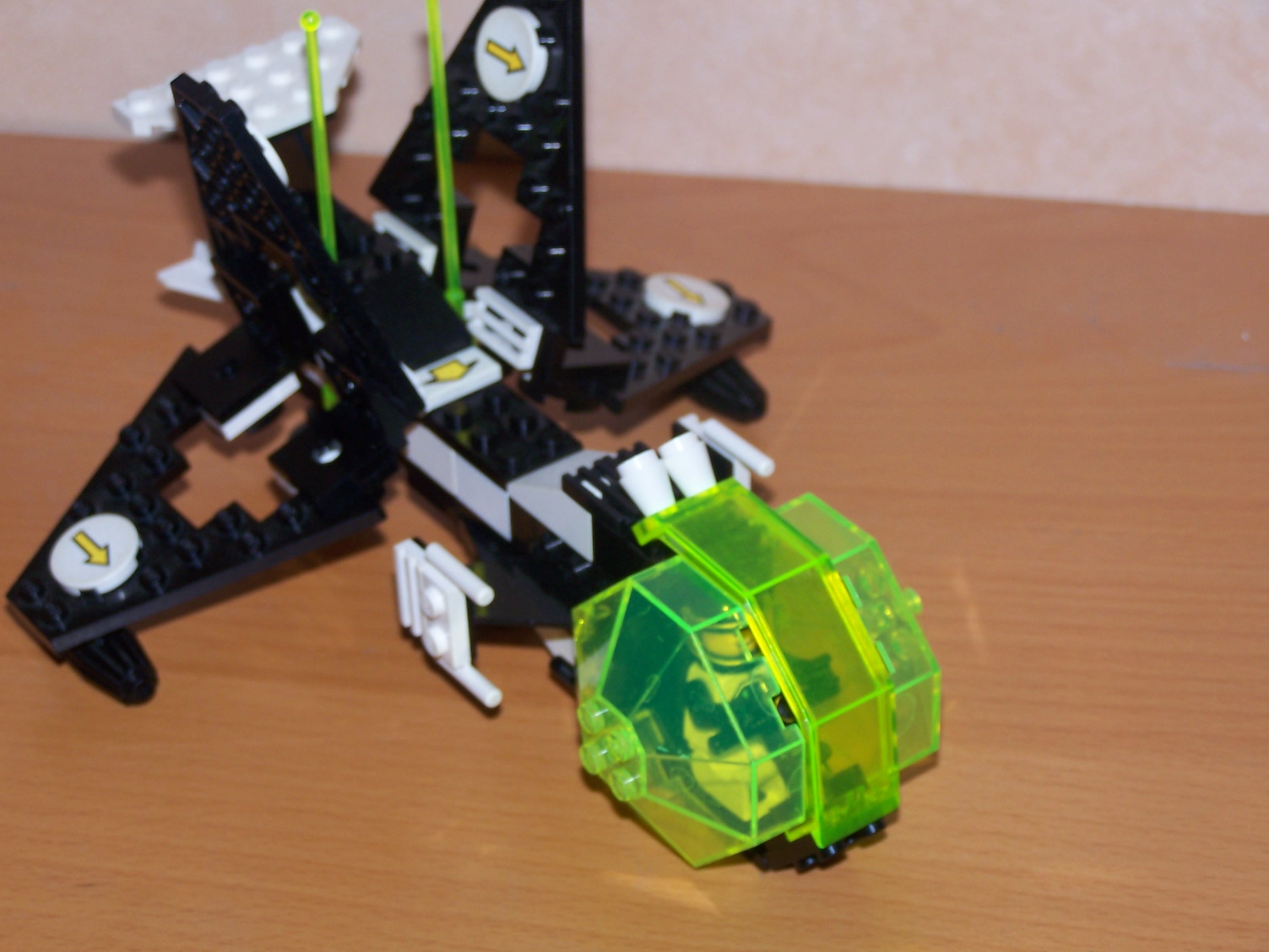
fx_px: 3849
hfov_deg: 18.7
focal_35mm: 105
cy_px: 476
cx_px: 634
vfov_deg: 14.1
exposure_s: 1/90
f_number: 3.2
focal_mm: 17.5
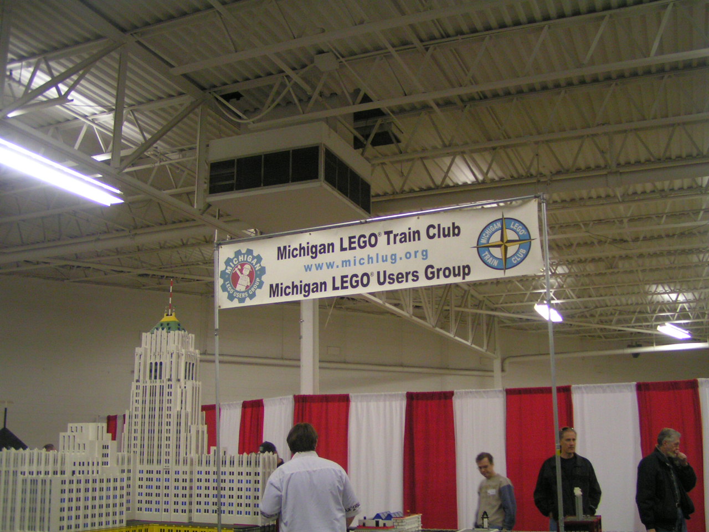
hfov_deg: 49.0
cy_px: 266
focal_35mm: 38
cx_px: 354
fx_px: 778
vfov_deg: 37.7
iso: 200
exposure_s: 1/30
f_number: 2.8
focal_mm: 5.8
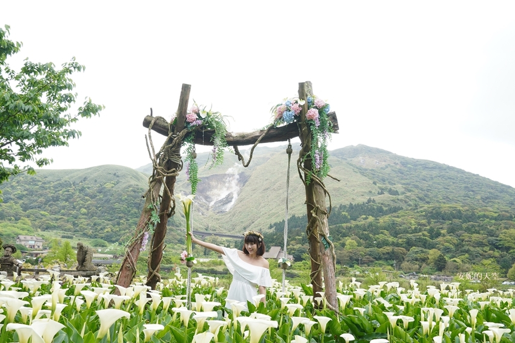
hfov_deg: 53.2
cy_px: 172
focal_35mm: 36
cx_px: 258
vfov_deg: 36.8
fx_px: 515
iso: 125
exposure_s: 1/125
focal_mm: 24
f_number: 5
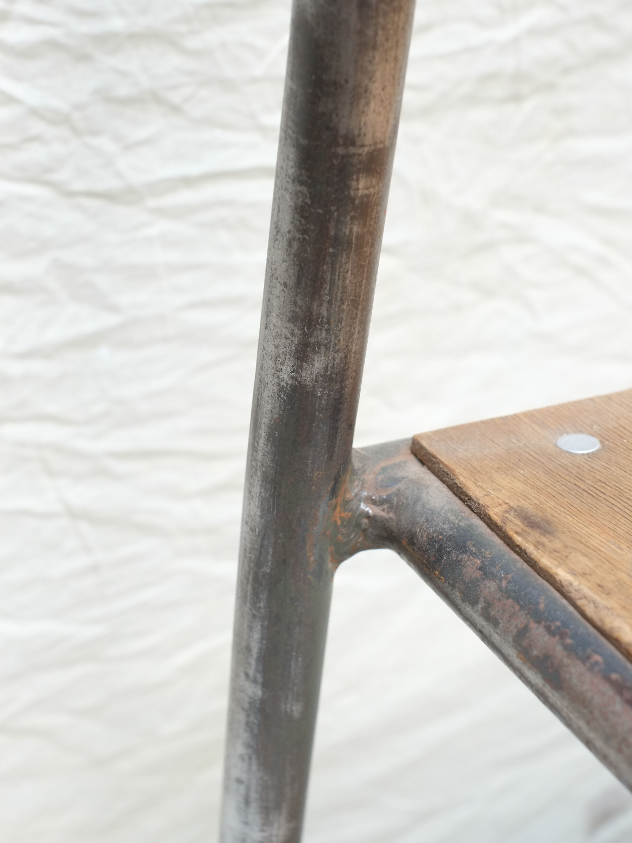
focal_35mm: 58
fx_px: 1412
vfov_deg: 33.2
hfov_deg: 25.2
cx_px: 320
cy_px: 386
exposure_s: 1/80
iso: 800
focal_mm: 35
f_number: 5.6
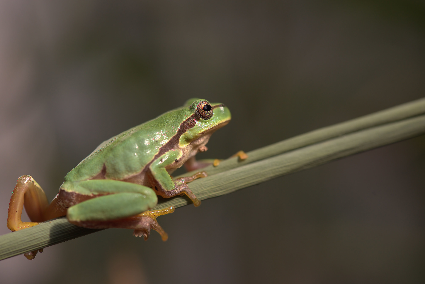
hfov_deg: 19.5
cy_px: 142
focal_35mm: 105
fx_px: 1240
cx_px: 212
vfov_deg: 13.0
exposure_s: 1/640
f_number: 8
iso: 640
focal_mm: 105
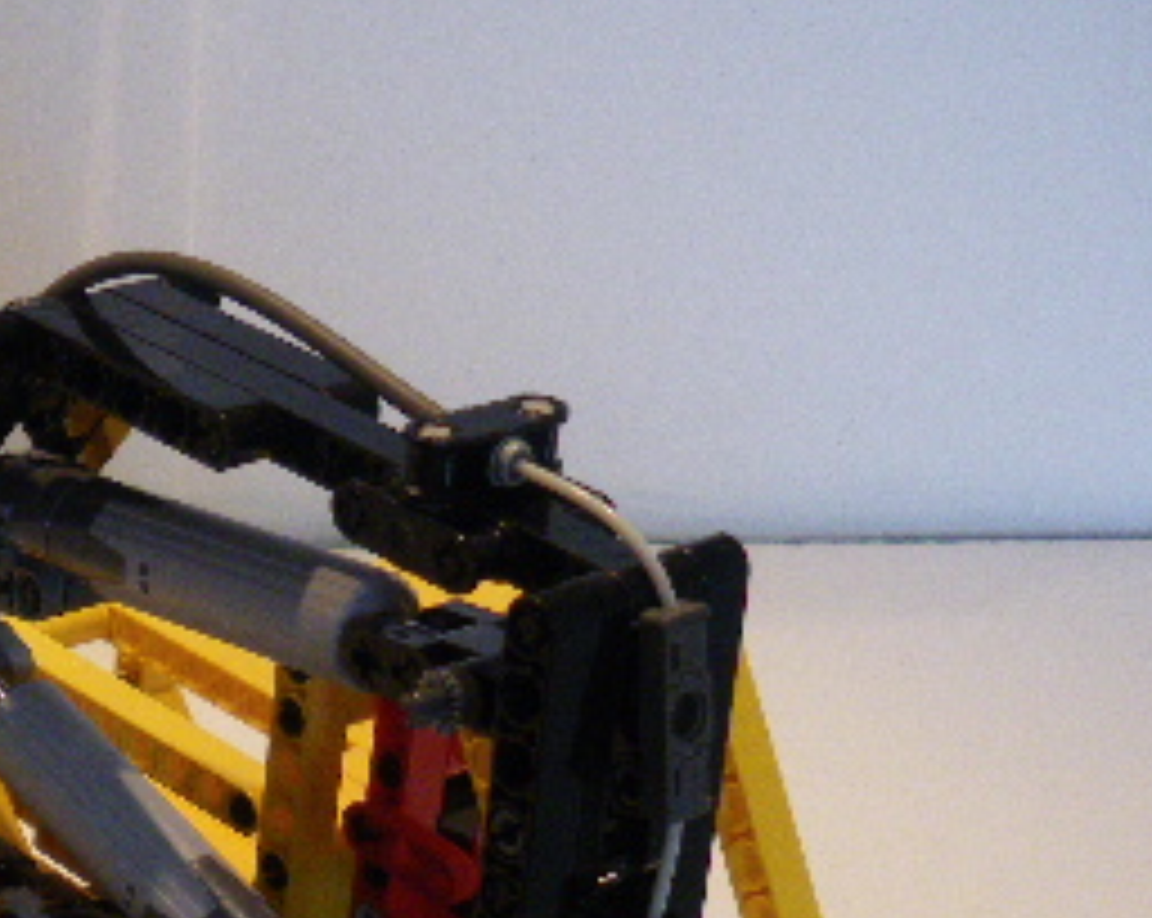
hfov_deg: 20.5
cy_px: 729
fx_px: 2996
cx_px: -176
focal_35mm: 88
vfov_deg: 17.3
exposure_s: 1/50
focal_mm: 6.3
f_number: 3.5
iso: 320
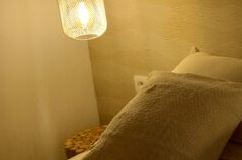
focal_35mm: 83
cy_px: 49
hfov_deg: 20.4
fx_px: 557
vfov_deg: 16.4
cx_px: 380
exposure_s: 1/50
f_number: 2
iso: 200
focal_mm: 4.6
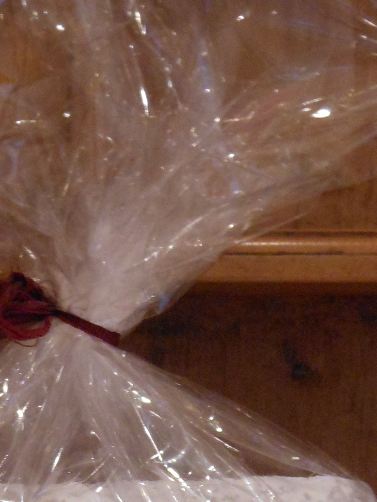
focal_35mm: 115
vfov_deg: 16.5
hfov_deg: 12.8
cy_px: 569
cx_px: 40
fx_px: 1670
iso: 400
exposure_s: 1/20
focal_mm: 6.8
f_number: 3.6
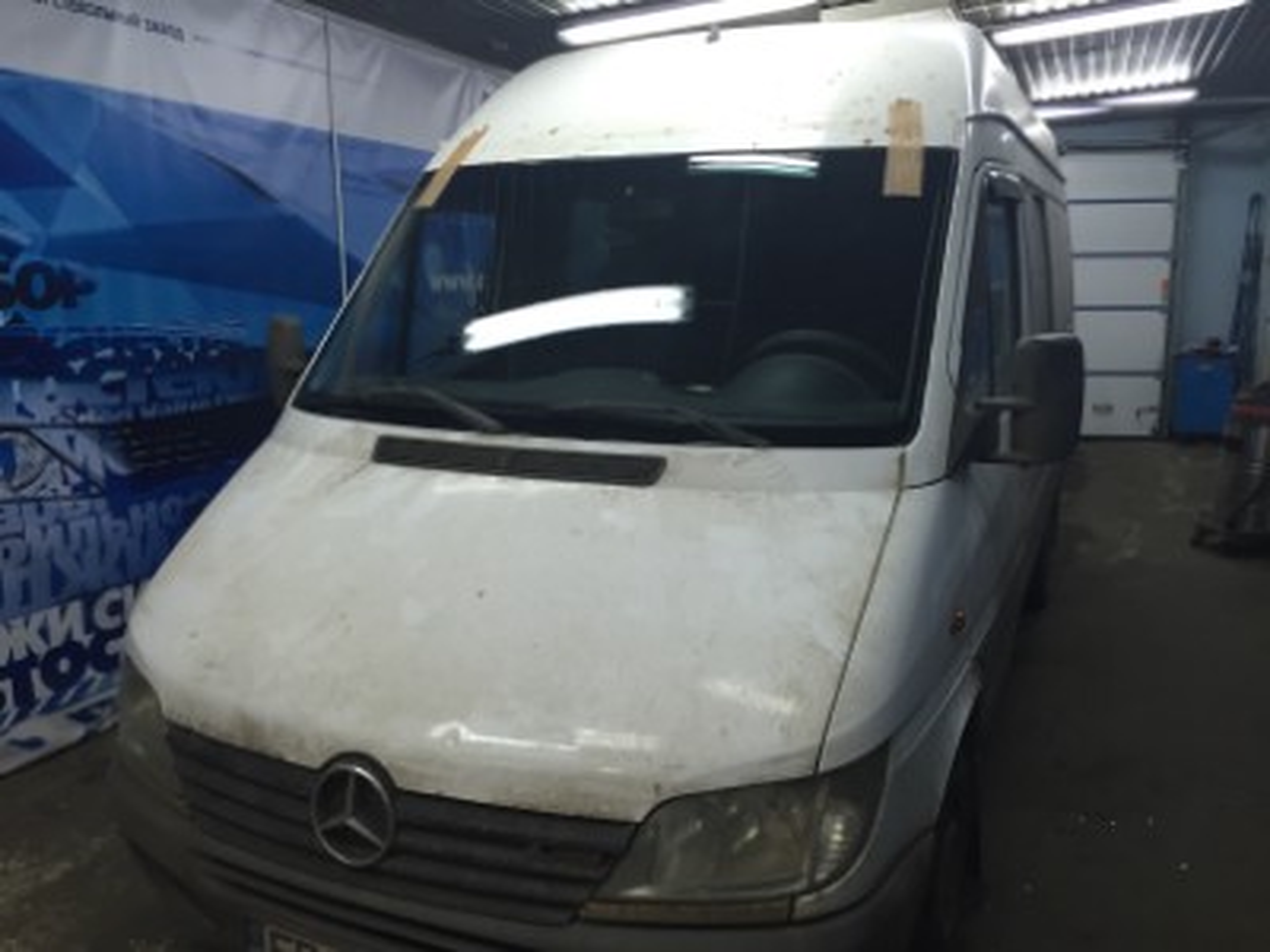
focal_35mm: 29
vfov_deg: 48.2
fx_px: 1064
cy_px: 476
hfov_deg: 61.7
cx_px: 635
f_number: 2.2
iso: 80
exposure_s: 1/33
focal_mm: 4.15
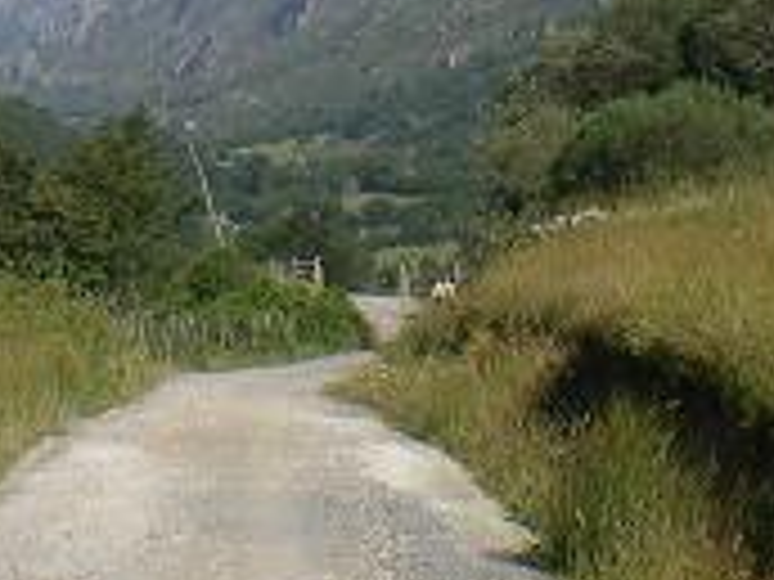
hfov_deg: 13.9
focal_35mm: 141
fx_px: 3153
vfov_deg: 10.5
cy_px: 67
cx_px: 108
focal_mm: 6.3
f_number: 4.6
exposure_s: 1/500
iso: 64
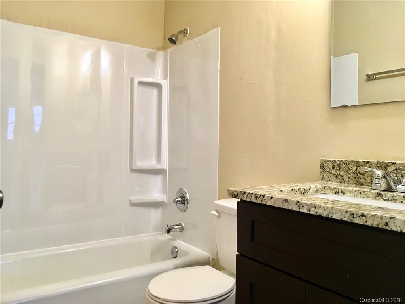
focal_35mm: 29
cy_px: 152
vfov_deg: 48.2
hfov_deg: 61.7
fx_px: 339
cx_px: 202
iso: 40
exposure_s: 1/30
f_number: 2.2
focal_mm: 4.15
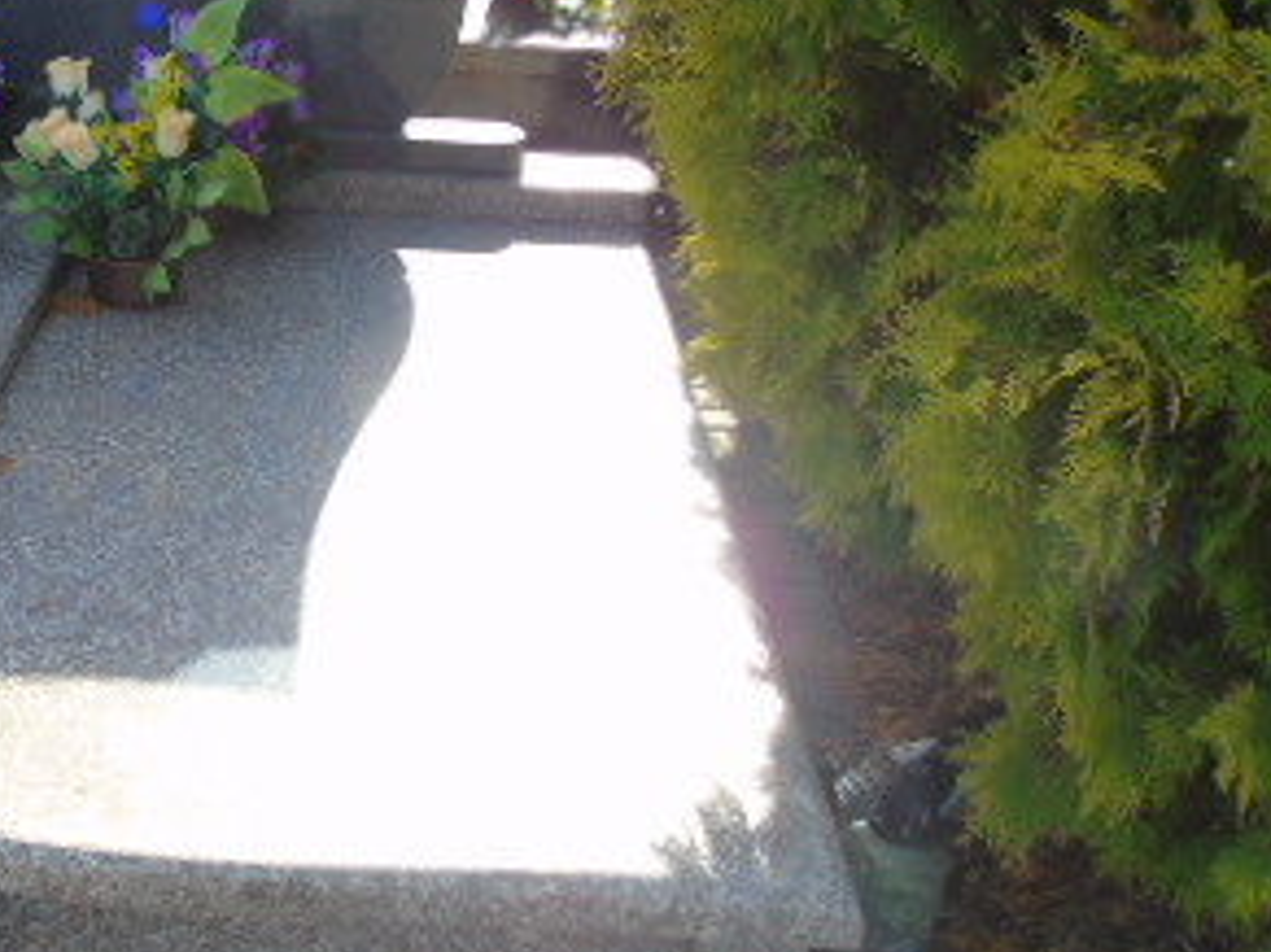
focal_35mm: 55
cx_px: 87
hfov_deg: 32.9
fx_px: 2019
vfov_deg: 26.5
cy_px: 354
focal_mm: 4.4
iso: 80
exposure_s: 1/320
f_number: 3.4
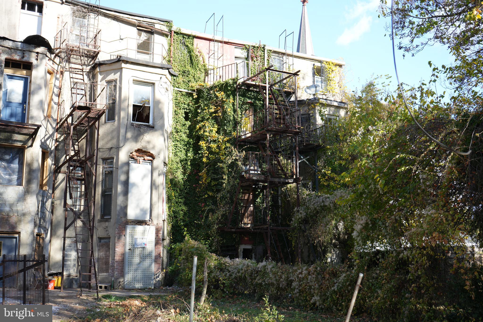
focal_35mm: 42
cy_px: 161
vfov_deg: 31.9
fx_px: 563
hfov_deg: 46.4
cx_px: 242
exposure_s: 1/100
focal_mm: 42
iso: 100
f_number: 5.6
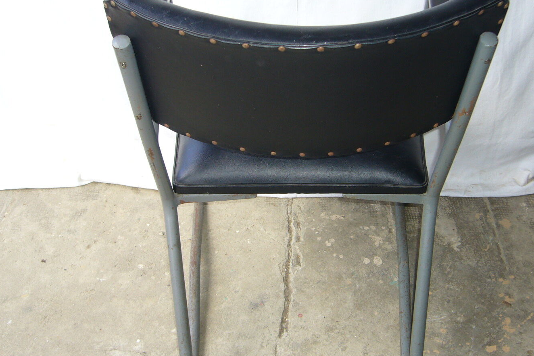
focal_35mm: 44
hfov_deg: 44.5
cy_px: 172
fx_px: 652
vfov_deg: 30.5
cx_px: 283
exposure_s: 1/100
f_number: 2.8
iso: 80
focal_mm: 5.8
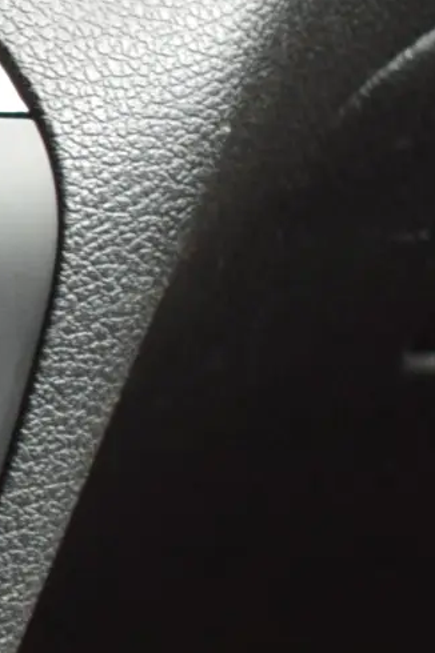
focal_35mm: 266
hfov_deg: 4.6
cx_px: -1493
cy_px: 610
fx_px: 4829
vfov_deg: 7.7
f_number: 4.2
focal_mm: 29
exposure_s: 1/60
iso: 800
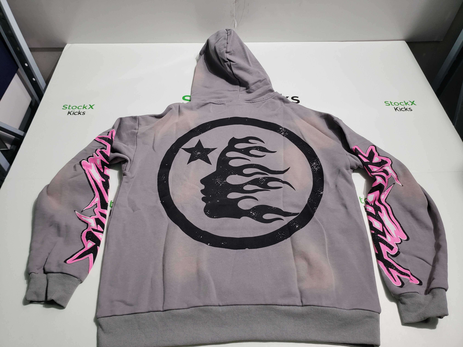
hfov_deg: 67.3
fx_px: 348
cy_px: 174
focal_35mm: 26
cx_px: 232
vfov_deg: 53.1
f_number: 1.5
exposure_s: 1/249
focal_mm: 4.3
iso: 50
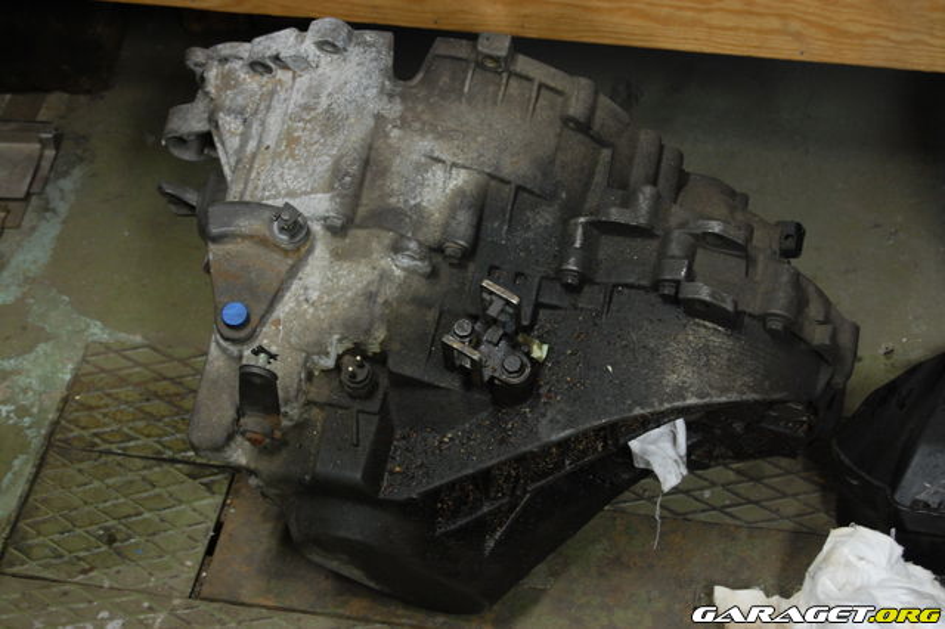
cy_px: 314
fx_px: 2164
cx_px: 472
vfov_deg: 16.5
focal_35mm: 82
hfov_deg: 24.6
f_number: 5.6
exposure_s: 1/10
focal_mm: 55
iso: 800
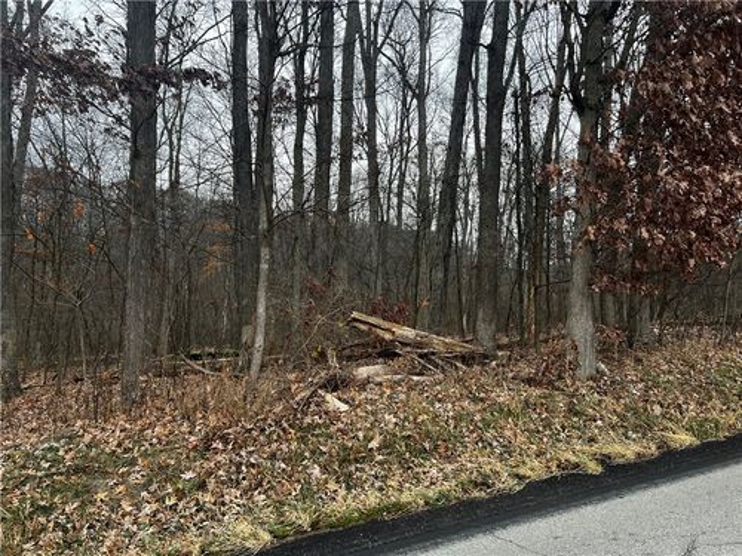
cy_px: 278
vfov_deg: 53.1
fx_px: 557
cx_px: 371
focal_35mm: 26
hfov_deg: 67.3
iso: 40
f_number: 1.5
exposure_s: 1/121
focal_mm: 5.7
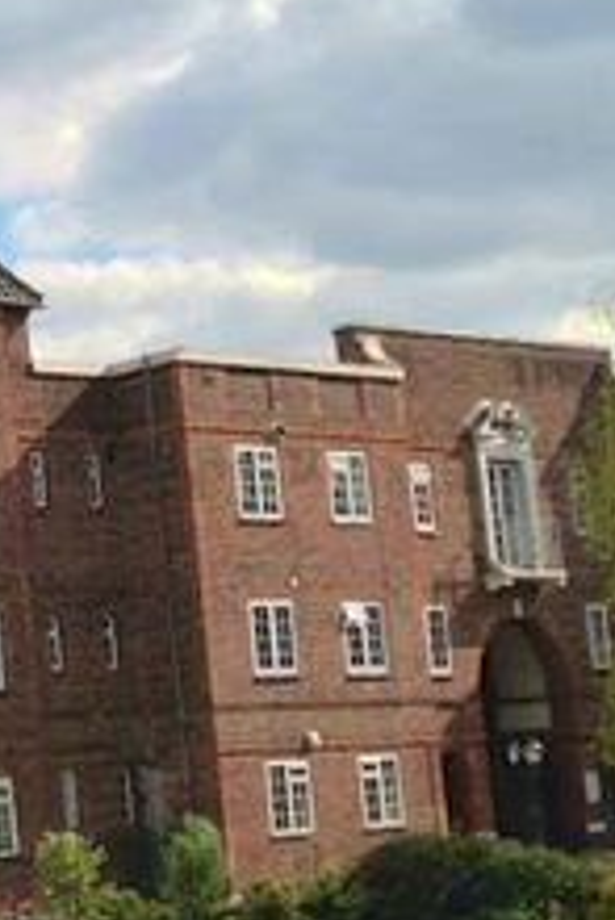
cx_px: -25
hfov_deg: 12.4
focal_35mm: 109
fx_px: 2789
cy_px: 592
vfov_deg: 18.7
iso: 50
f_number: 2.4
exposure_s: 1/1391
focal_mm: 4.12
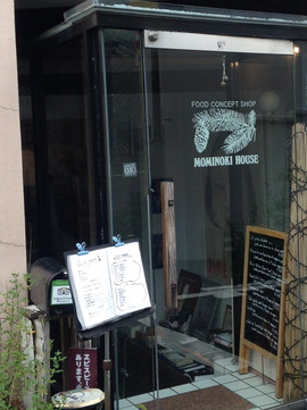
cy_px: 180
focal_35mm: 61
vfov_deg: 31.7
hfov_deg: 23.7
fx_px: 723
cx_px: 242
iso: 80
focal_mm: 4.12
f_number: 2.4
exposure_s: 1/120
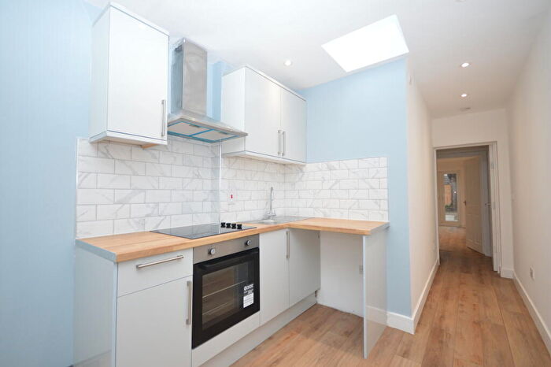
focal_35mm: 15
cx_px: 276
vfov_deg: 77.3
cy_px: 184
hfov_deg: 100.4
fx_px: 229
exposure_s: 1/60
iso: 560
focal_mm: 10
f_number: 4
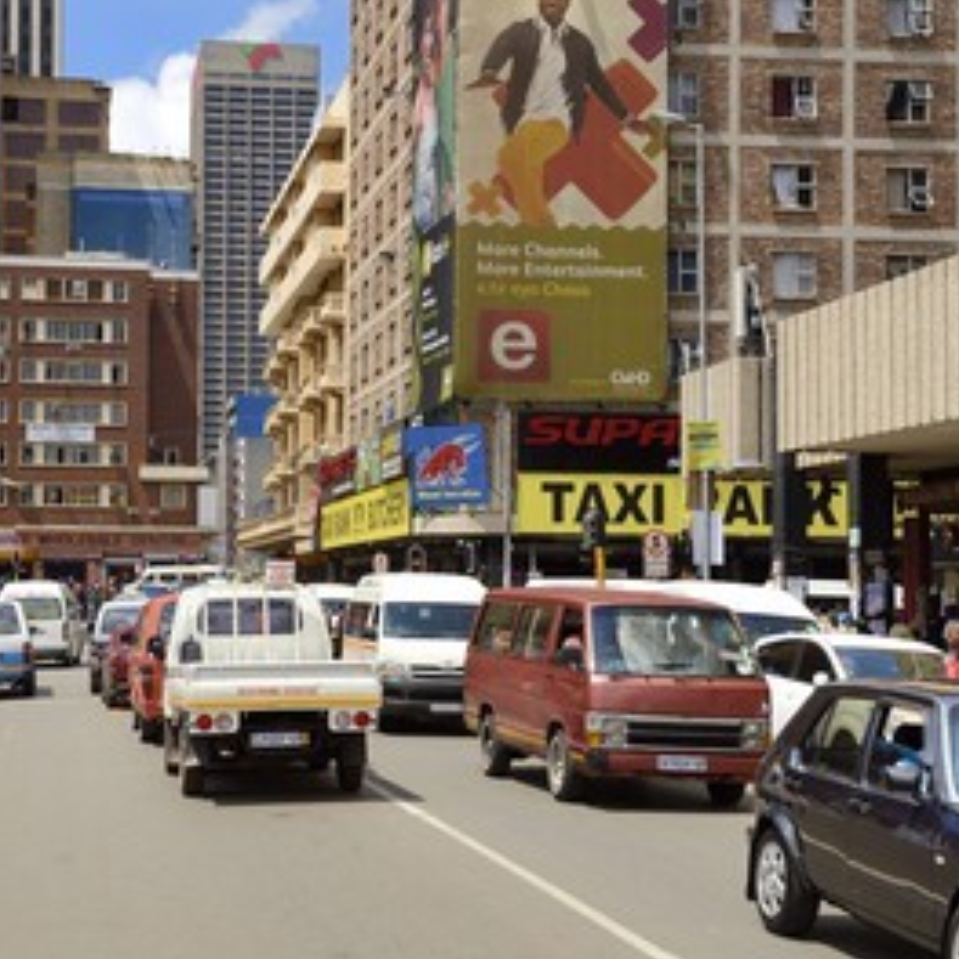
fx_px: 1787
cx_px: 292
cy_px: 481
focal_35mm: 57
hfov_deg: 29.8
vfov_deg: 30.0
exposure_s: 1/640
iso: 400
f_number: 11
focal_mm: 42
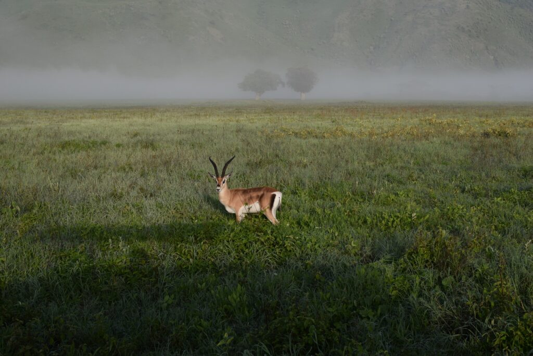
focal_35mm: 52
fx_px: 777
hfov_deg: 37.8
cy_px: 178
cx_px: 266
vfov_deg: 25.8
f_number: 8
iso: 200
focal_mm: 35
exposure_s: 1/250
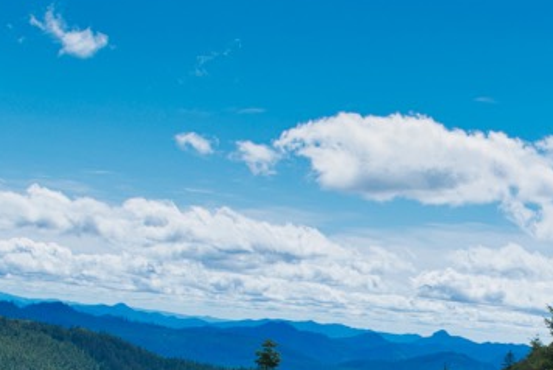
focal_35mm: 91
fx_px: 1399
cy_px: 351
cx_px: 482
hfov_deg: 21.9
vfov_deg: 14.9
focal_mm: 18
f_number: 11
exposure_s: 1/500
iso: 320
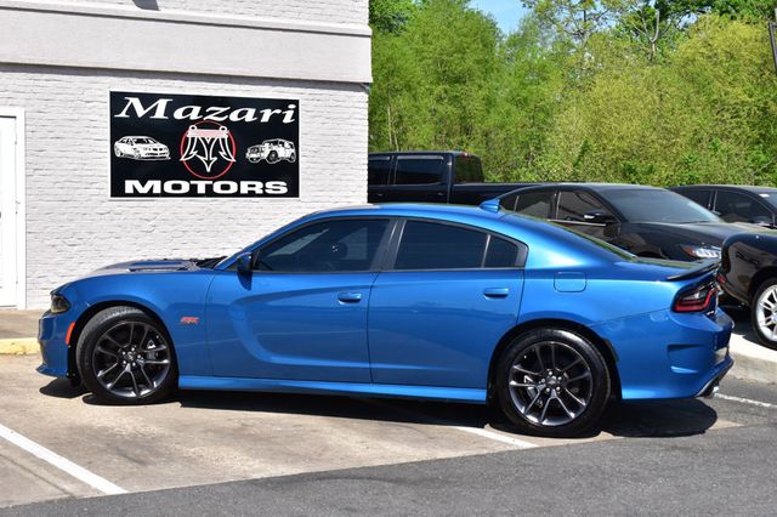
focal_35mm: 63
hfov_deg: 31.9
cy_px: 258
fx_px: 1359
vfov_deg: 21.5
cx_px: 388
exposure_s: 1/500
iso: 360
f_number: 11
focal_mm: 42
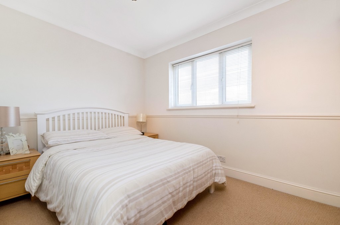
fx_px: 141
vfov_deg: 77.1
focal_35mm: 15
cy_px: 112
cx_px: 170
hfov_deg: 100.5
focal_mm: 10
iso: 320
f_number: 7.1
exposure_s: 1/40
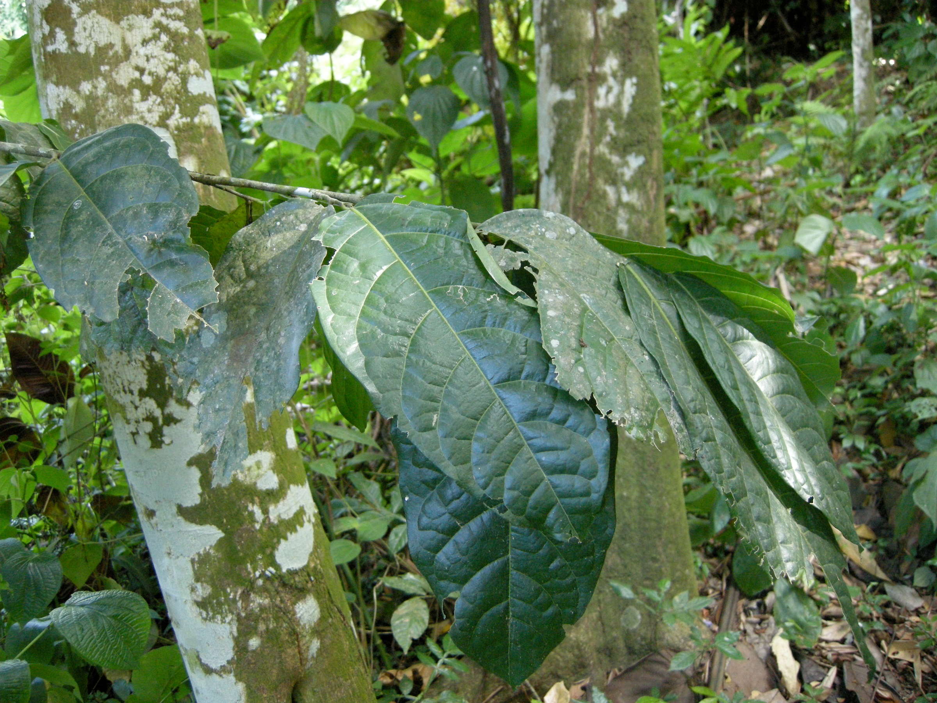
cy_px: 352
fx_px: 947
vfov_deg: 40.7
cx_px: 468
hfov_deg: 52.6
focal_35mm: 35
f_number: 2.7
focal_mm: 7.5
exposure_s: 1/37
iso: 400
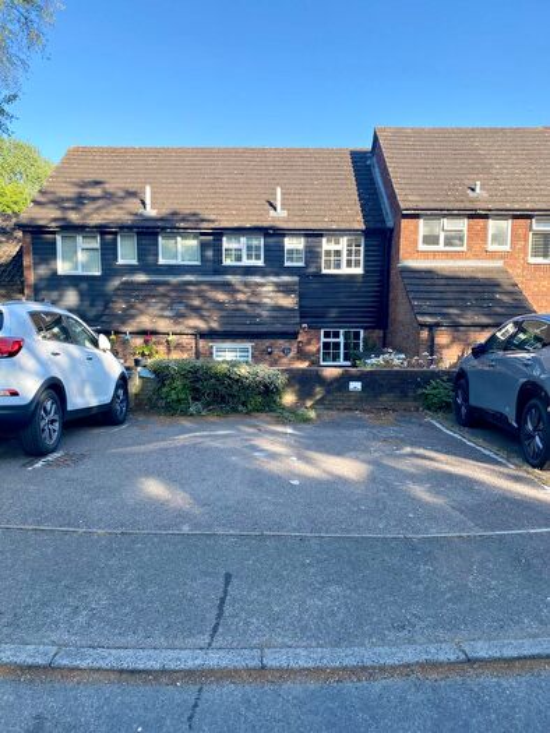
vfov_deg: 67.3
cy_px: 366
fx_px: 551
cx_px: 275
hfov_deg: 53.1
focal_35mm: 26
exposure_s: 1/738
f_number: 1.8
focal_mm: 4.25
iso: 32
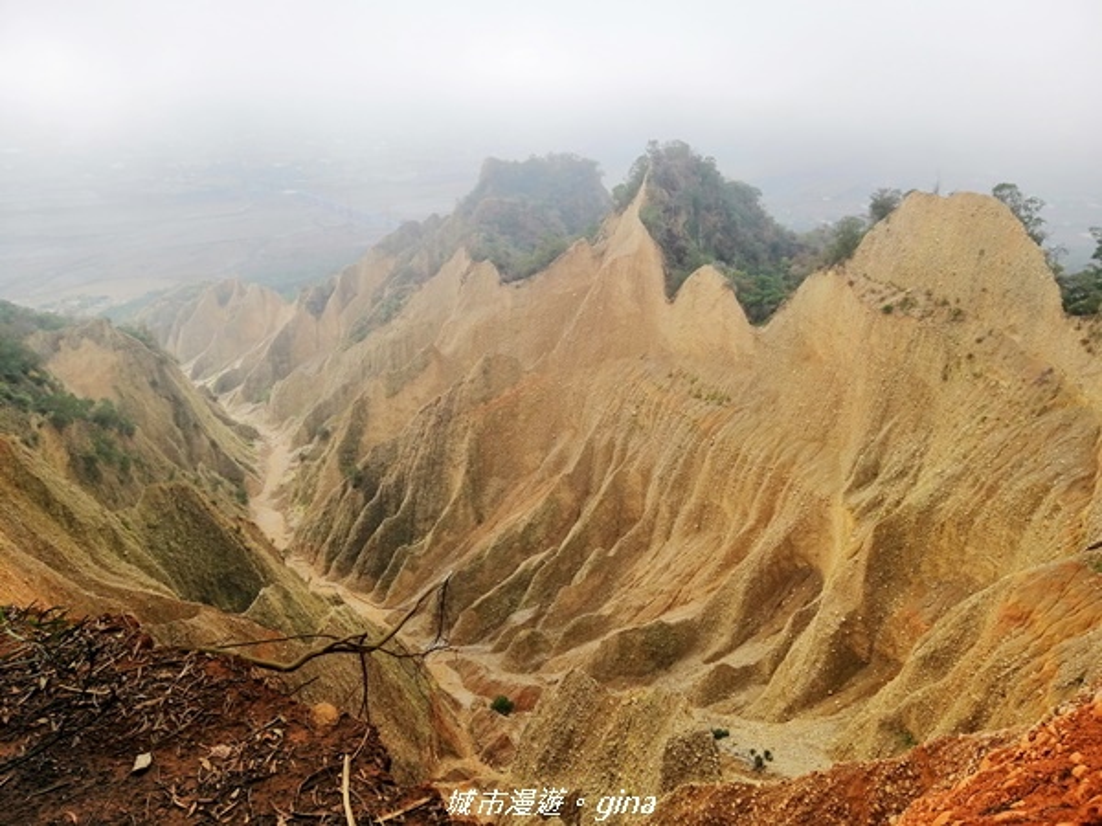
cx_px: 551
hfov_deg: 67.3
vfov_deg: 53.1
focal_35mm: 26
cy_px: 413
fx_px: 828
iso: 50
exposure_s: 1/689
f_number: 2.2
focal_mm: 3.81
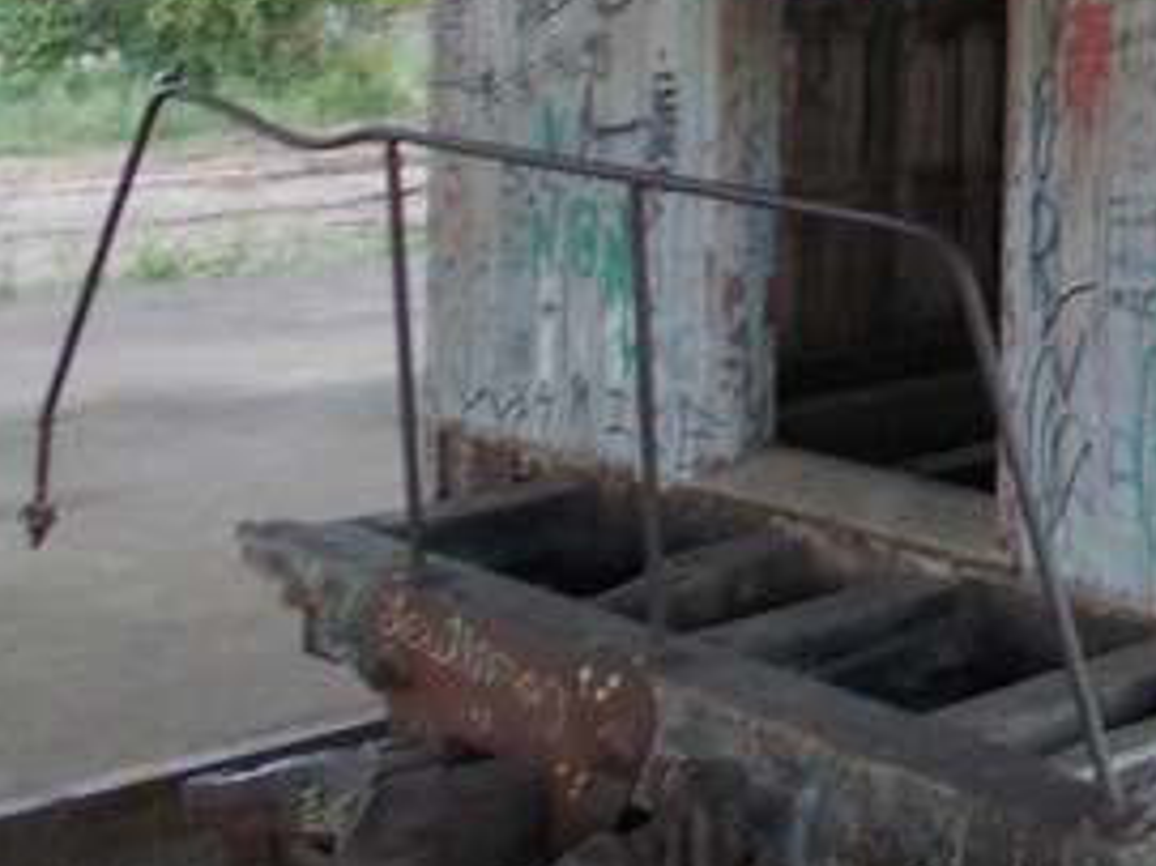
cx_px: 1275
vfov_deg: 18.3
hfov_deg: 23.2
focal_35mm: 79
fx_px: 2637
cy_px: 68
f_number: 2.7
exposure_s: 1/30
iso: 80
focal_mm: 4
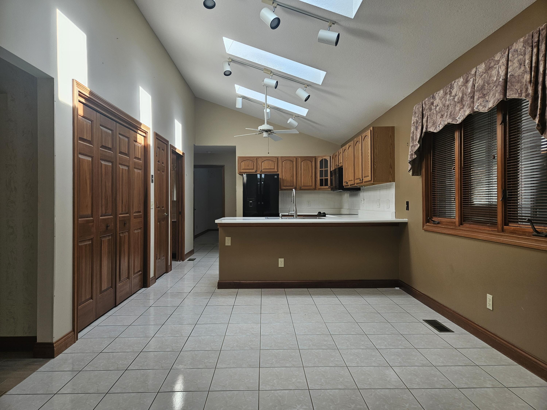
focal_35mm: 23
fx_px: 363
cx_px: 274
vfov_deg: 58.9
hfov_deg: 73.9
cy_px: 205
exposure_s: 1/120
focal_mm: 5.4
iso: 40
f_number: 1.8
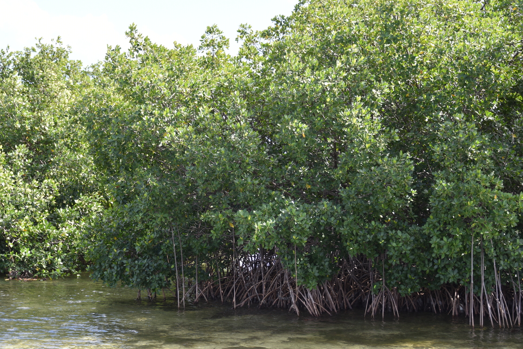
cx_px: 249
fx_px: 1409
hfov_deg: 21.0
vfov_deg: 14.1
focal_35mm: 97
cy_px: 181
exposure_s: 1/200
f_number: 5
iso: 125
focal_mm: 85
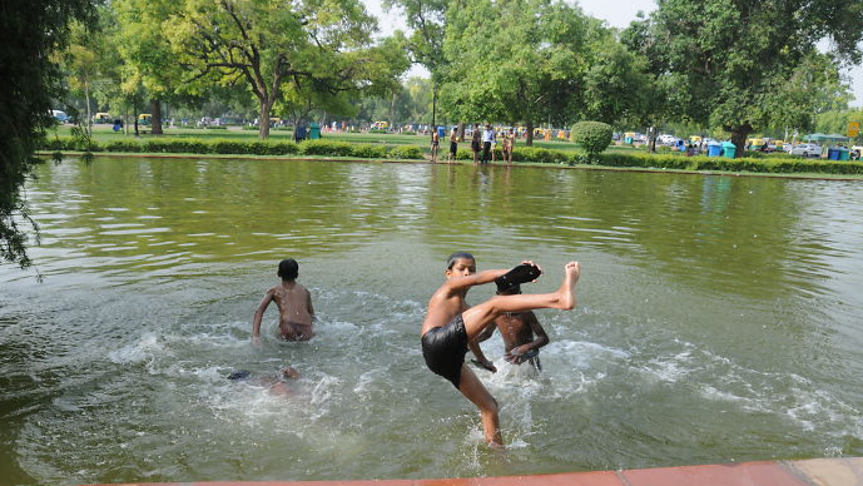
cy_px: 274
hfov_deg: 40.6
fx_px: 1167
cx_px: 428
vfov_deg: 23.5
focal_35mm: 51
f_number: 9
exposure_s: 1/1000
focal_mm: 32
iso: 640
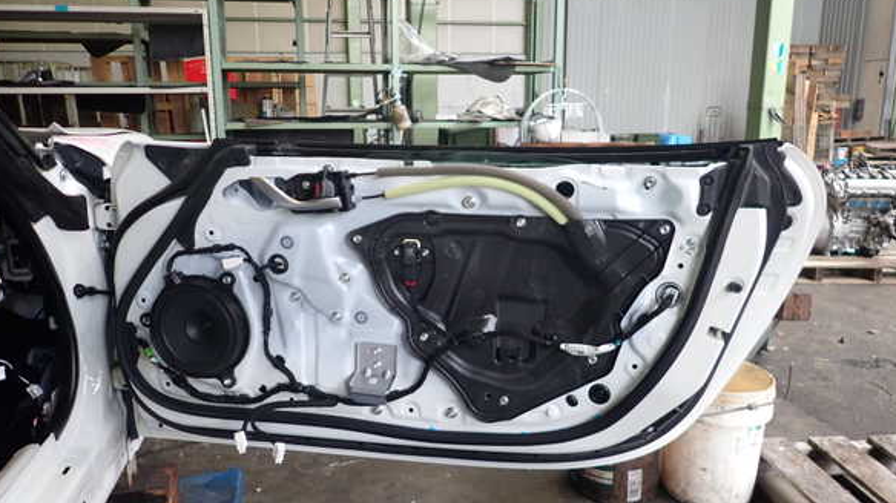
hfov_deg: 67.9
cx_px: 442
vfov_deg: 41.5
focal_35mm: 28
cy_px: 248
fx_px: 665
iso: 200
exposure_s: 1/100
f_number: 2
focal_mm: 4.5
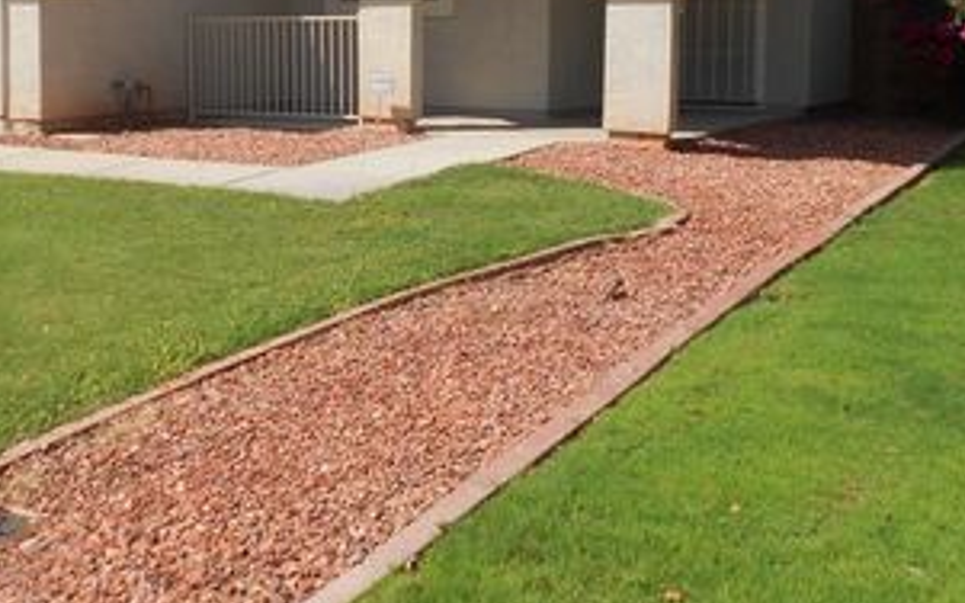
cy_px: 152
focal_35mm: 51
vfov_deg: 25.0
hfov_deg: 39.3
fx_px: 1341
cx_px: 362
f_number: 3.4
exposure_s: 1/1250
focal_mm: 5.1
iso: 80
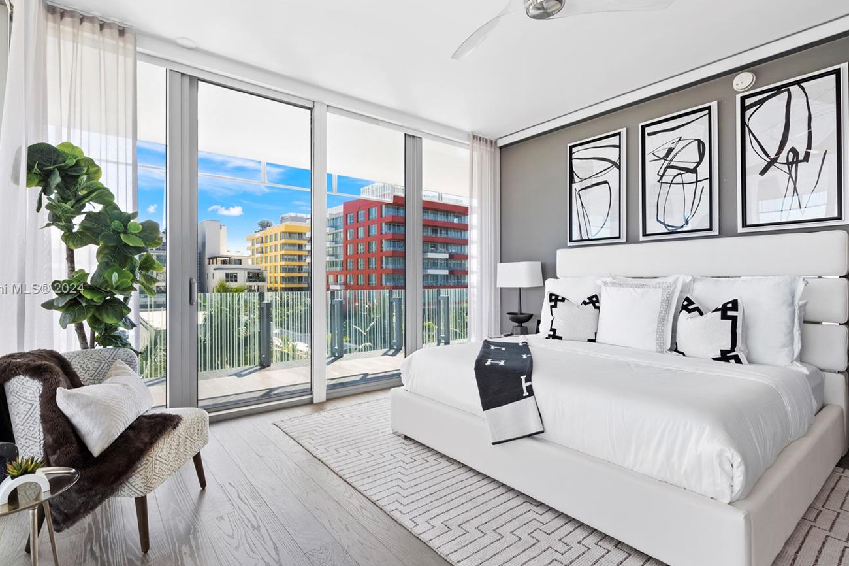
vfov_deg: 73.7
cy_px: 290
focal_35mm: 16
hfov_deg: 96.6
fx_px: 377
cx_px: 398
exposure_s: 1/15
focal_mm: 13
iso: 200
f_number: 8
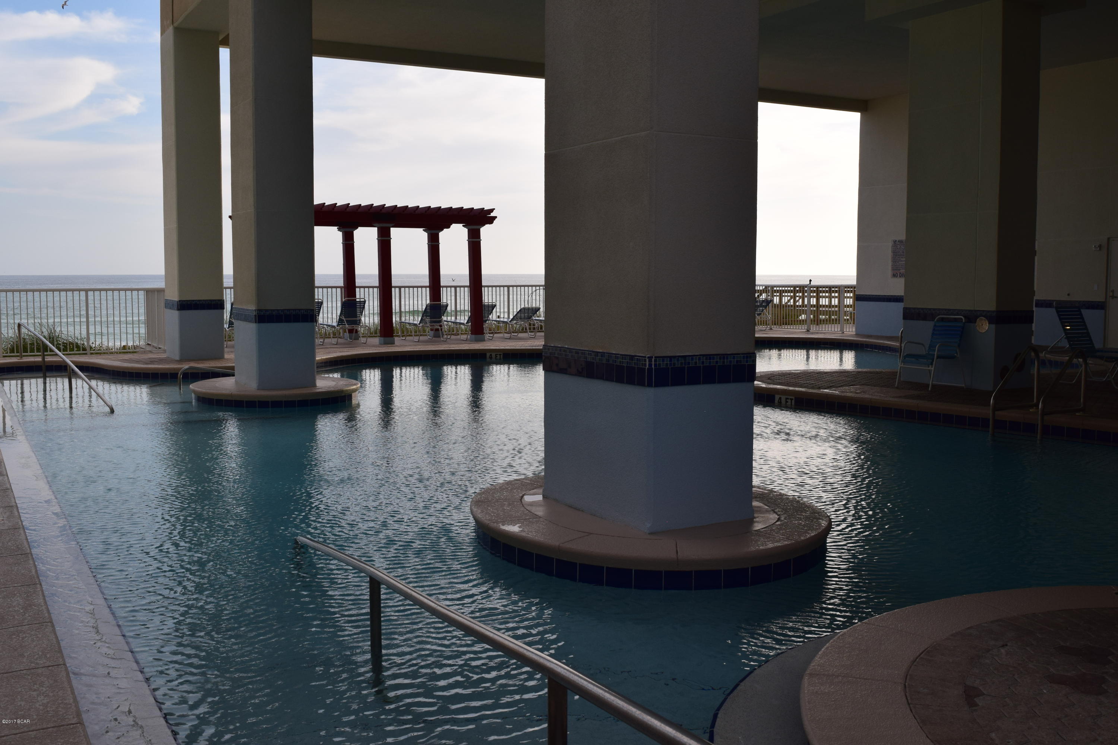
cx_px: 559
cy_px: 372
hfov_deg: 53.1
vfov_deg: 36.9
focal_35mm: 36
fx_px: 1118
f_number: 11
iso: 400
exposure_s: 1/400
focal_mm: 24
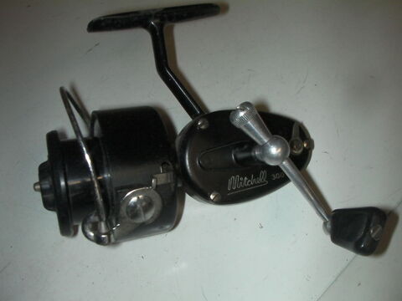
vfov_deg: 37.7
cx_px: 201
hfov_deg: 49.0
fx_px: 441
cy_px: 150
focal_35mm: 38
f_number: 5.6
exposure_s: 1/30
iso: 200
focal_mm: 6.3
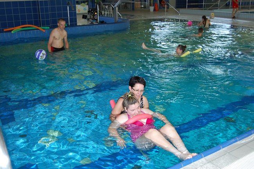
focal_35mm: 36
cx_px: 127
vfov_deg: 36.8
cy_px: 84
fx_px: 254
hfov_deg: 53.2
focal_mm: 24
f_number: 4
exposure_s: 1/60
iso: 400
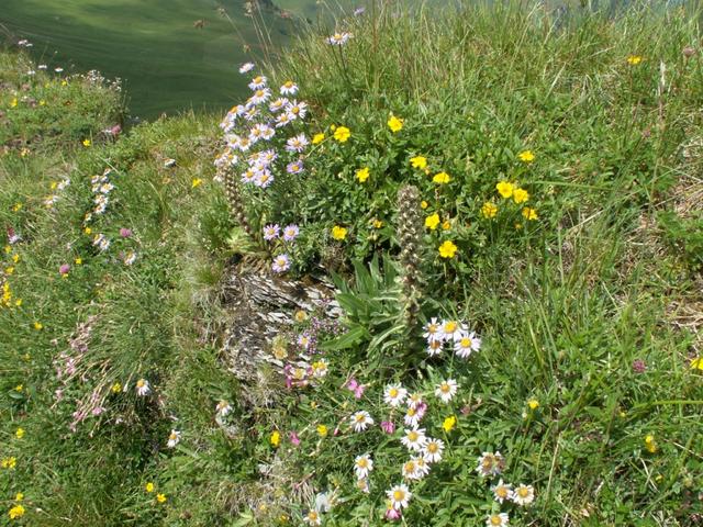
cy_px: 264
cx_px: 352
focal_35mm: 35
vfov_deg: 40.7
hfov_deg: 52.6
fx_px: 711
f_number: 6.3
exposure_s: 1/200
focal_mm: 5.86
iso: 50
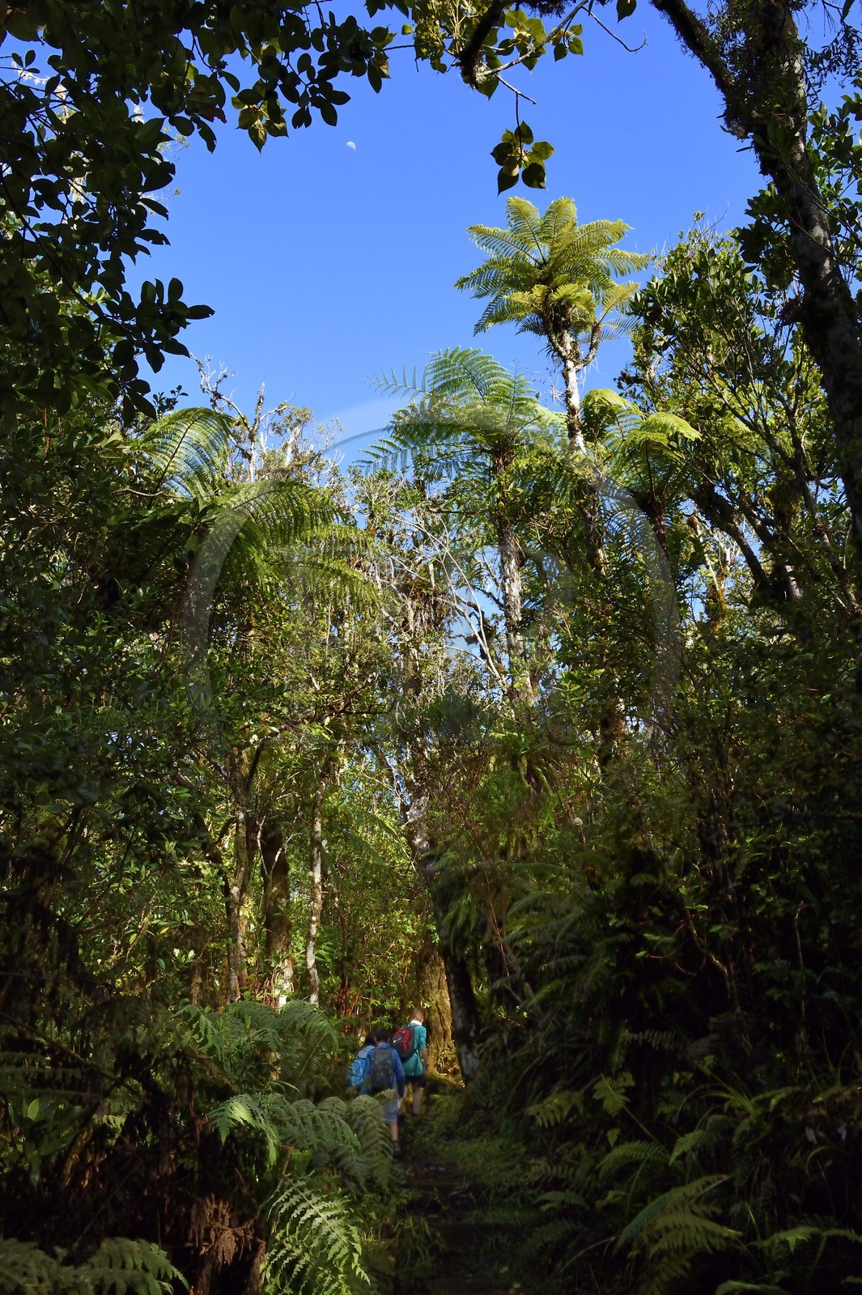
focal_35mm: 26
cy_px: 648
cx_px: 431
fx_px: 935
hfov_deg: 49.5
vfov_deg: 69.4
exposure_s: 1/200
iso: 1600
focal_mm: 26
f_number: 16
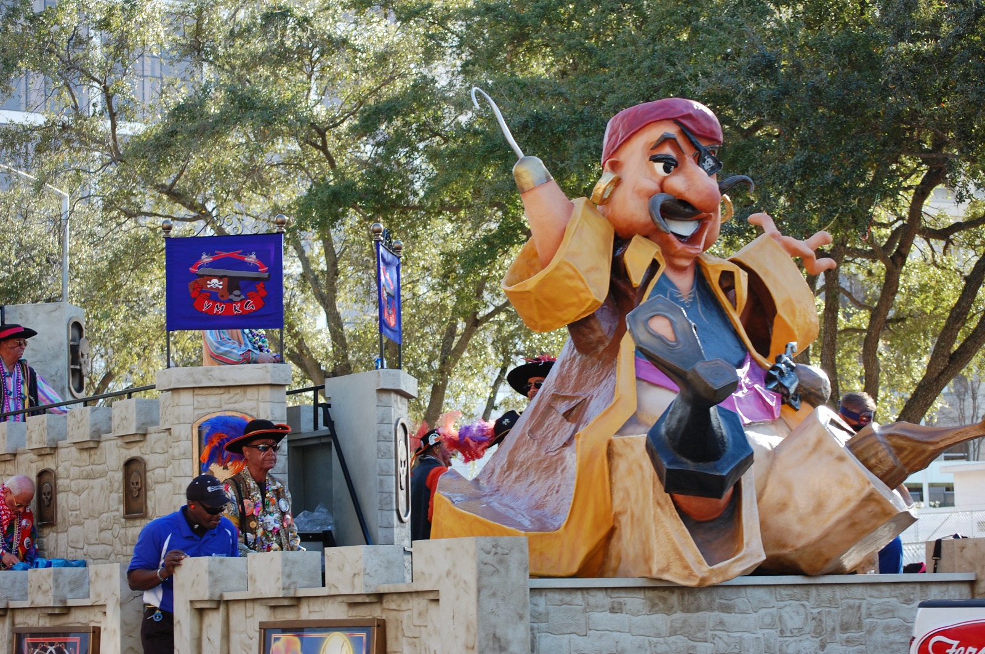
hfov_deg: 24.6
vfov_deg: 16.5
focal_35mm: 82
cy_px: 327
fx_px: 2255
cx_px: 492
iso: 200
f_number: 6.3
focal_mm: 55
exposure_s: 1/160
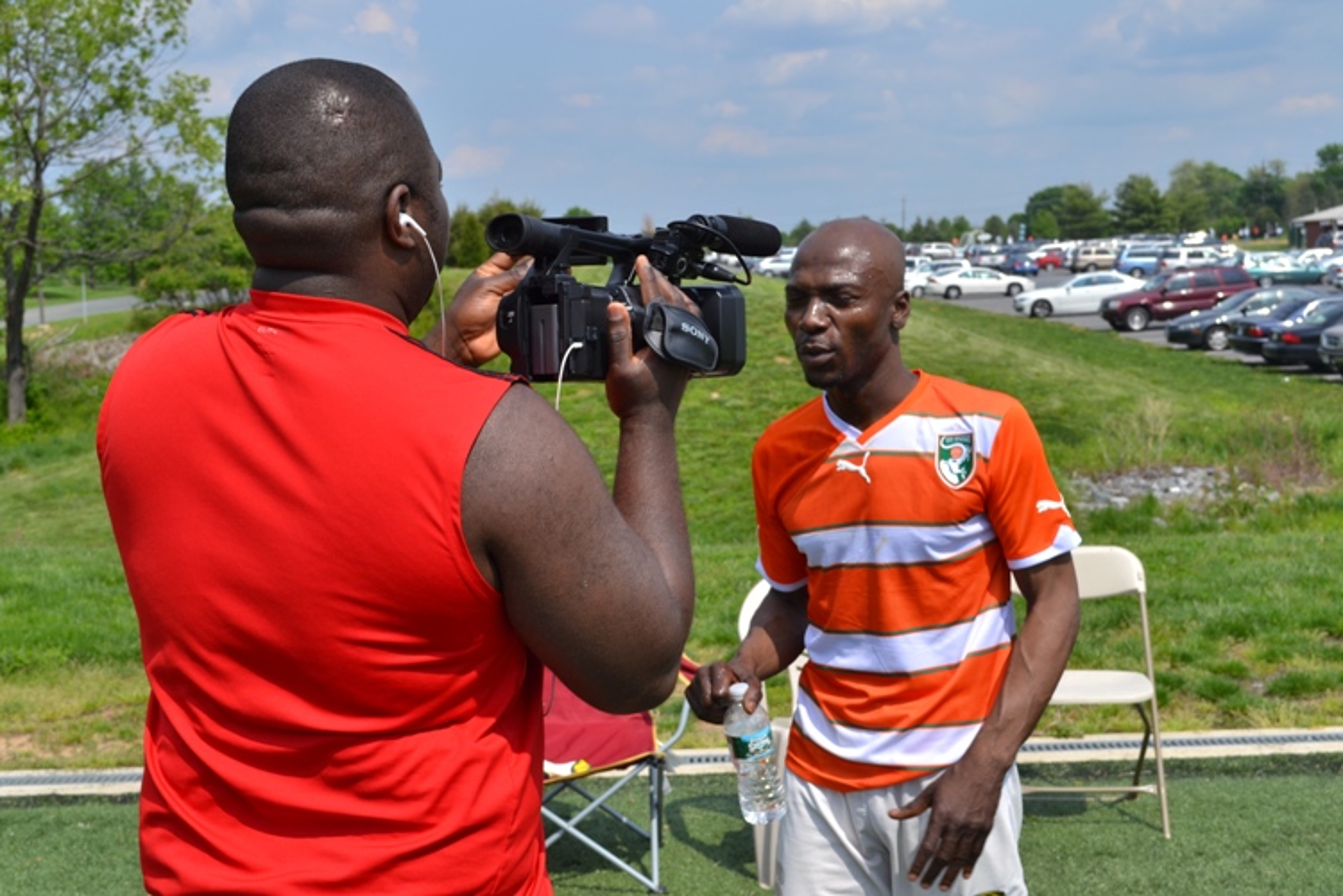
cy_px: 448
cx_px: 672
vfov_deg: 26.5
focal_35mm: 51
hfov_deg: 38.9
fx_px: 1902
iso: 100
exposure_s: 1/250
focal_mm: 34
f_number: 8
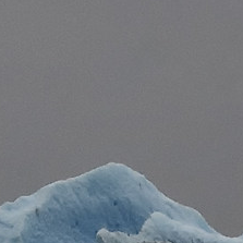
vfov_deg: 2.3
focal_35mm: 754
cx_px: 267
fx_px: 5985
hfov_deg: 2.3
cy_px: 386
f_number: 9
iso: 200
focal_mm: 55
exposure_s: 1/320
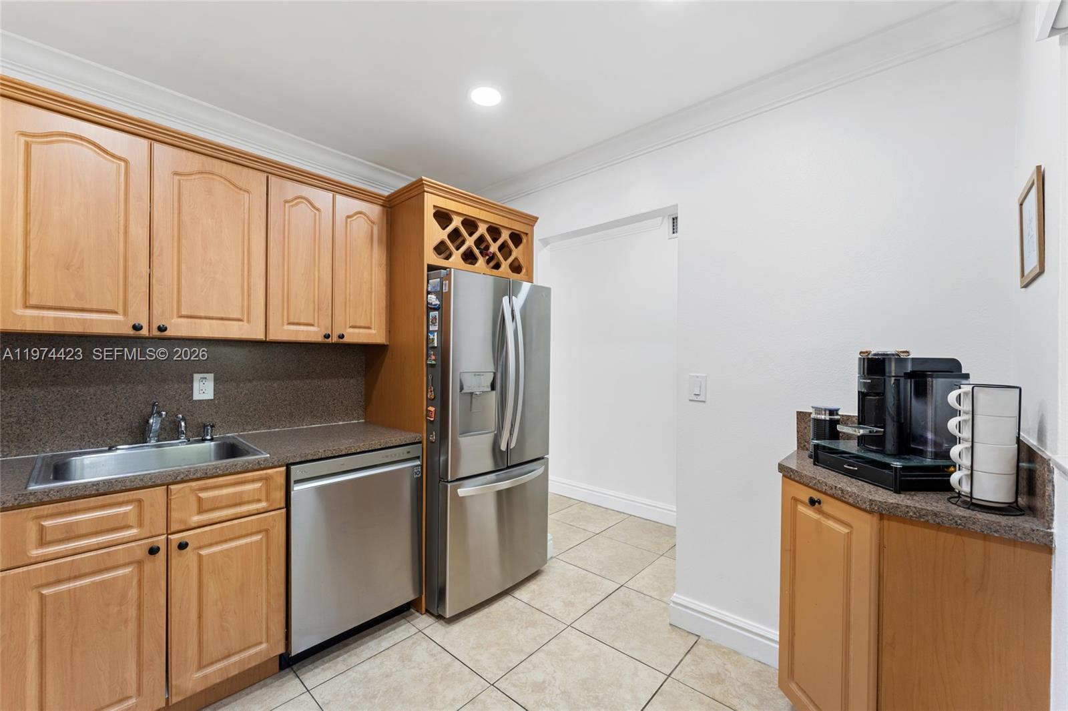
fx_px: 415
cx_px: 534
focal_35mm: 14
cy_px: 356
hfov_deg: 104.3
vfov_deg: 81.2
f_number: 9
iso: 640
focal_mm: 14
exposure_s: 1/6
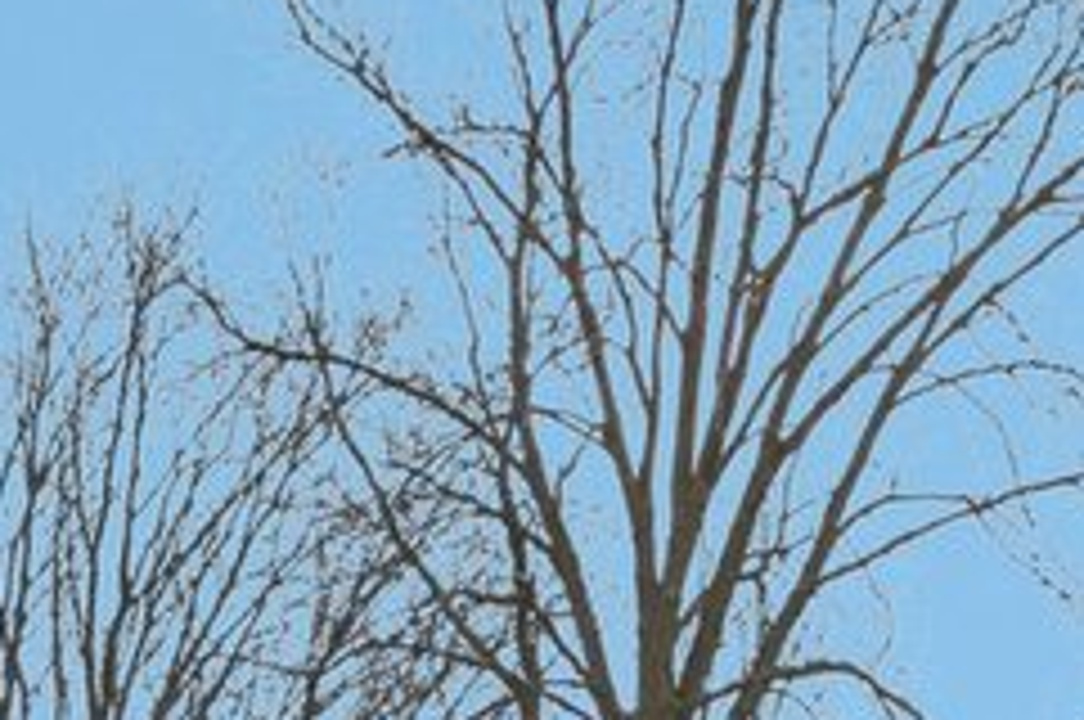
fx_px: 3037
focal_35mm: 101
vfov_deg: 11.7
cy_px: 1584
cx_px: -67
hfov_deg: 19.5
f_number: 8
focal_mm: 10
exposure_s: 1/800
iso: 400
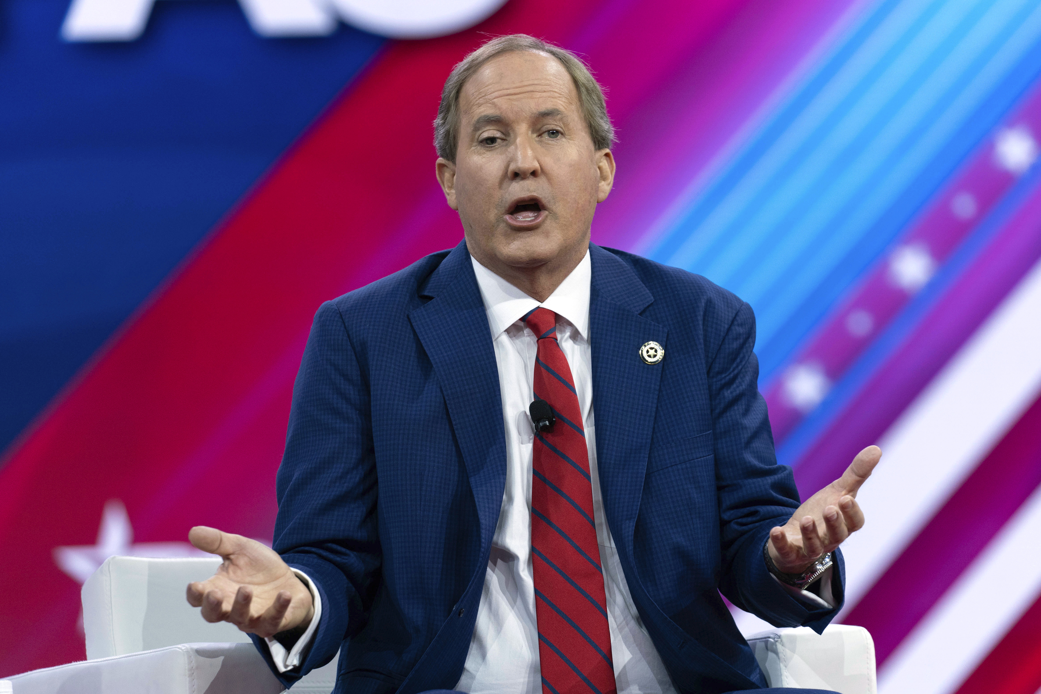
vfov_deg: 7.0
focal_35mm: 197
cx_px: 520
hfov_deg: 10.4
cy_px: 347
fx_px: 5696
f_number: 5
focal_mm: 197
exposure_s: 1/320
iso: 1250
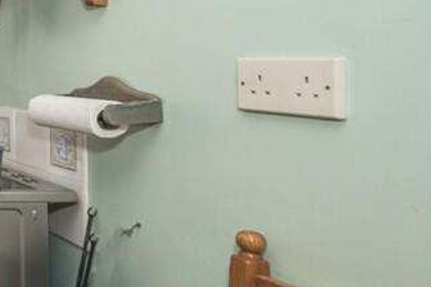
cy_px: 126
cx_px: -241
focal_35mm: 44
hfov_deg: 27.3
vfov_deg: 30.5
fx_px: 526
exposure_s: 1/125
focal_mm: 14
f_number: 6.3
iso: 320
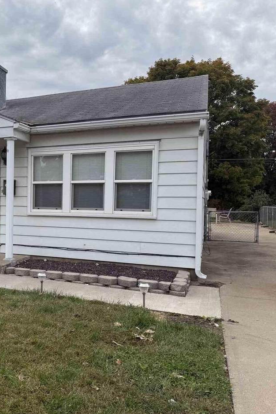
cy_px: 208
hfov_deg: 35.4
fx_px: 391
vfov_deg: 55.8
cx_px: 5
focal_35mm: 34
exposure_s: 1/2169
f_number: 1.78
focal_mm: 6.76
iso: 80
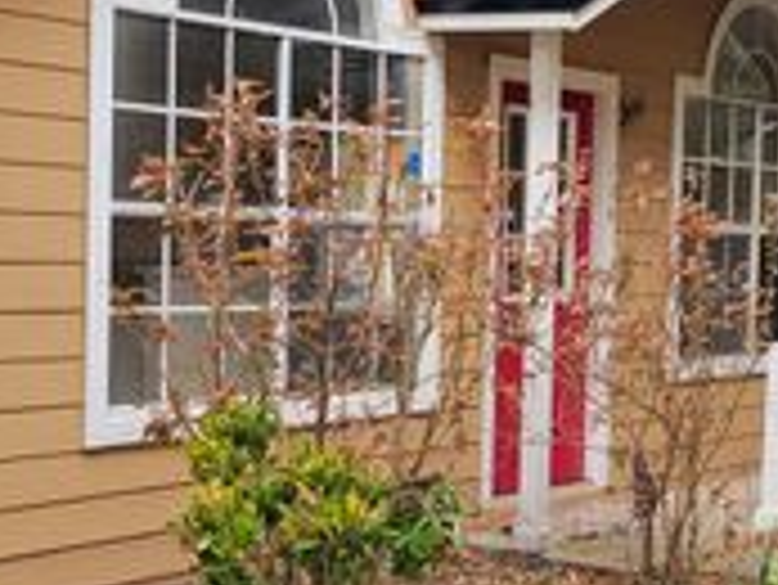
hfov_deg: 25.7
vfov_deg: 19.7
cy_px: 322
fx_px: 1687
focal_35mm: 75
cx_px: 571
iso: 40
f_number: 1.8
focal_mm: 5.4
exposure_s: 1/227
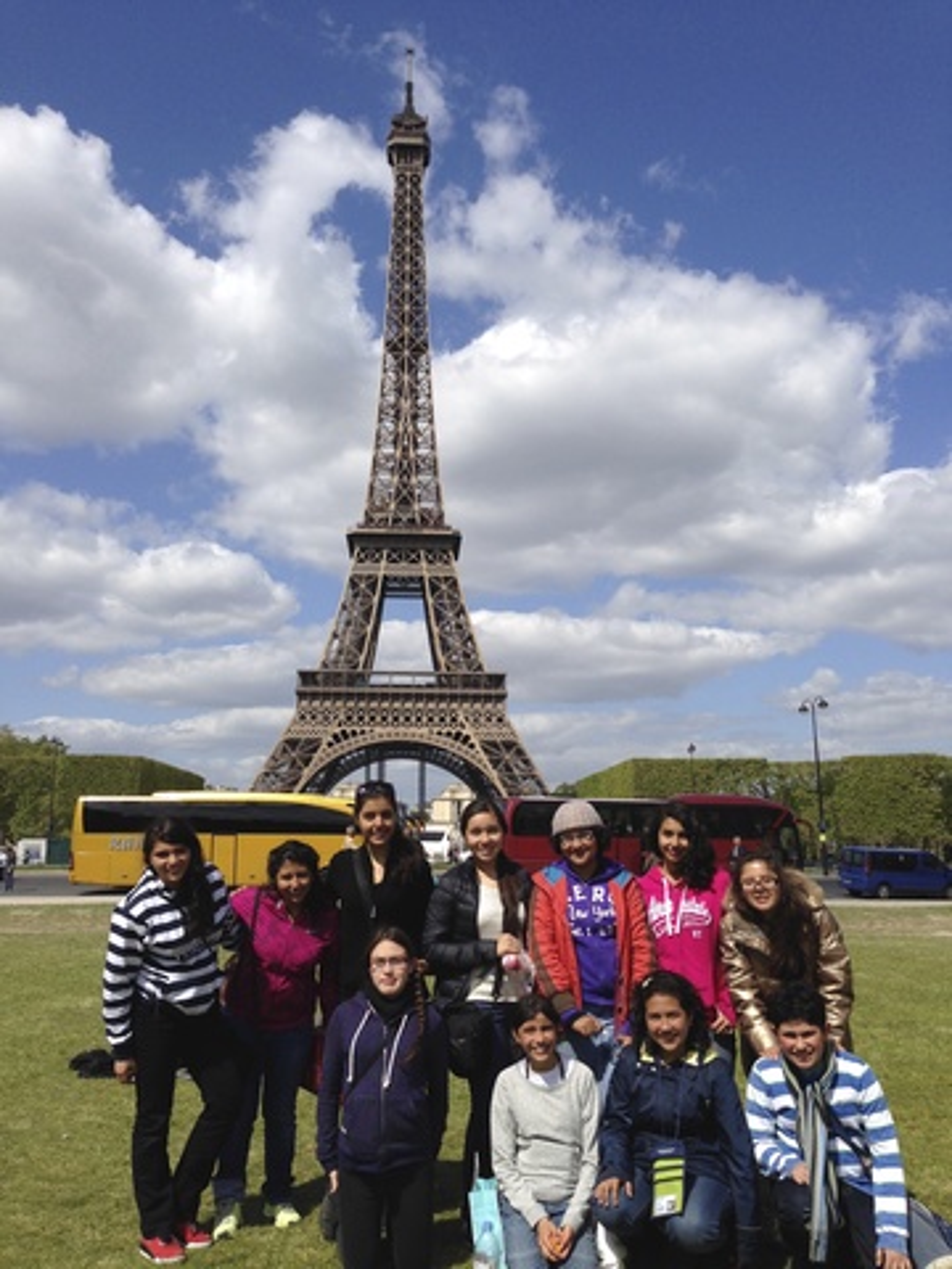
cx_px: 476
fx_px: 1210
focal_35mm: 33
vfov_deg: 55.4
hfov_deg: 42.9
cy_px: 634
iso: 50
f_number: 2.4
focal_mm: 4.12
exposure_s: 1/2710
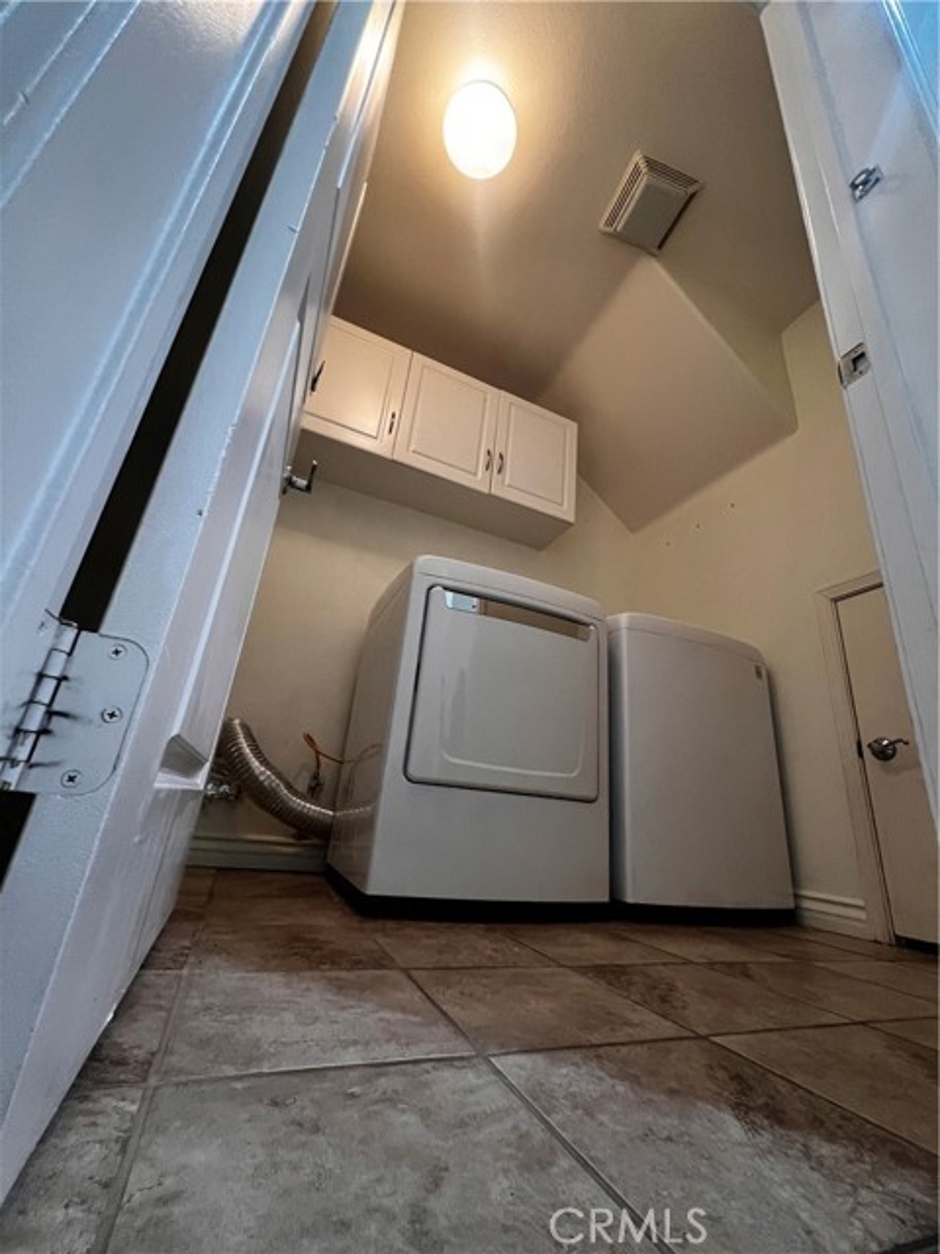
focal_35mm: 13
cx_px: 470
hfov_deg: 89.9
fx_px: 471
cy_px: 627
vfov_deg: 106.2
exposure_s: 1/60
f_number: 1.8
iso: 400
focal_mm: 1.57
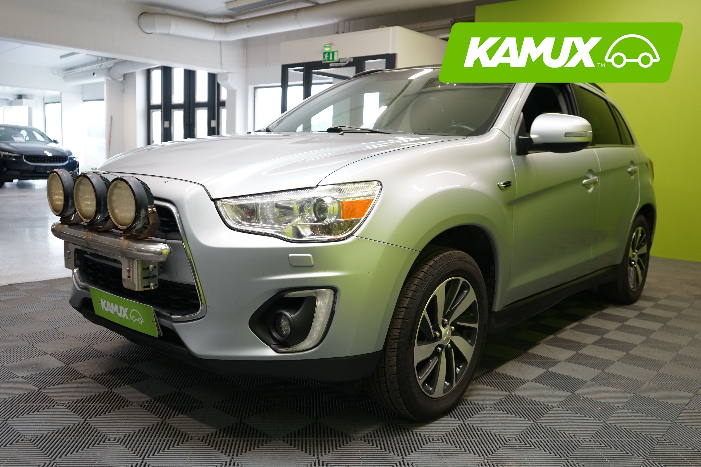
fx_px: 584
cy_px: 234
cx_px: 350
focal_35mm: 30
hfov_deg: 61.9
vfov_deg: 43.6
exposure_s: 1/30
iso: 800
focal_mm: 30
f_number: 4.5
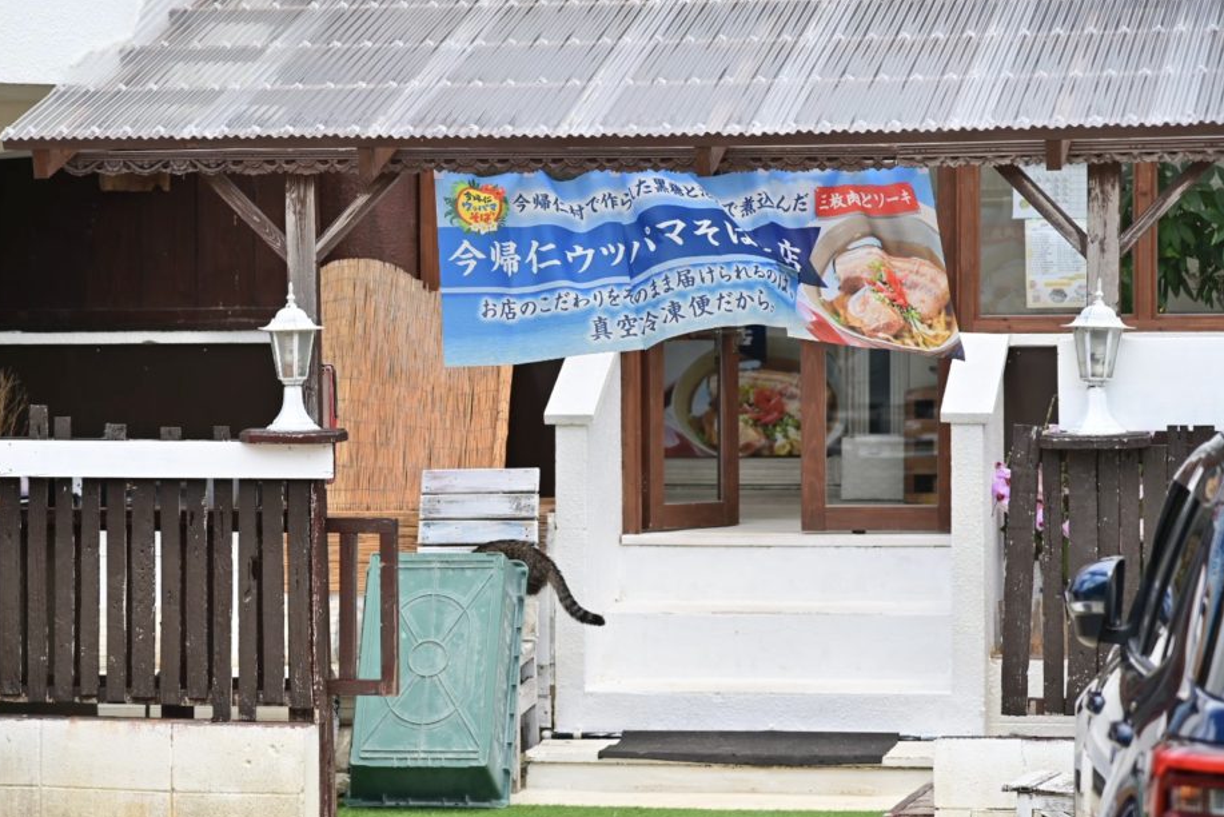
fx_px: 4557
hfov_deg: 15.3
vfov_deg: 10.2
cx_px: 562
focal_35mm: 134
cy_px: 405
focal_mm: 120
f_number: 4
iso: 100
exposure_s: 1/320
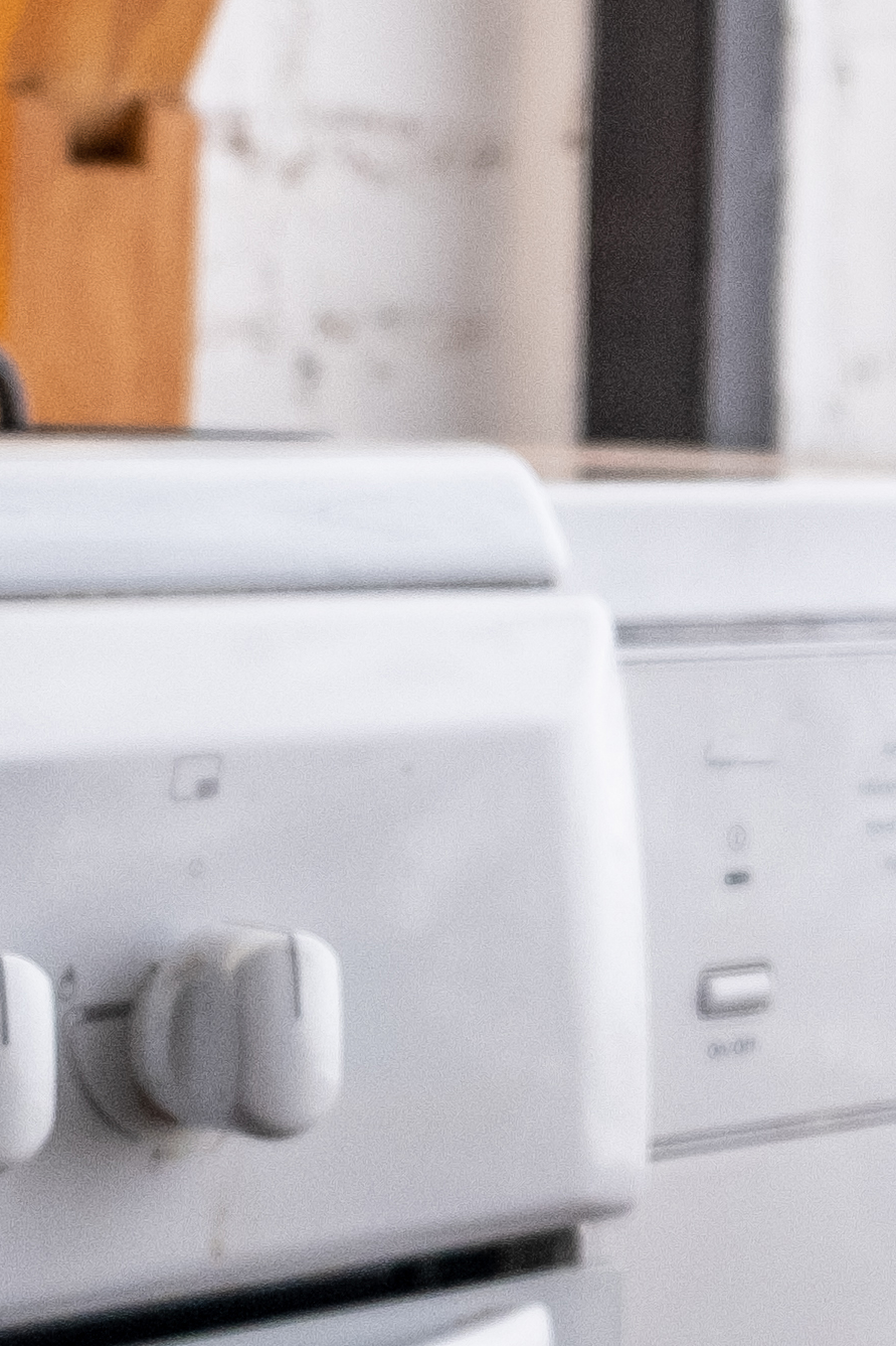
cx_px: 1371
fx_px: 4705
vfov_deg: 16.3
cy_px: 632
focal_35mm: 126
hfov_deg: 10.5
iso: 800
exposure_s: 1/125
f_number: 2.8
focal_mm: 18
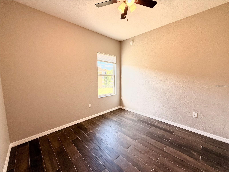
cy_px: 86
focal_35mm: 14
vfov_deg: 85.7
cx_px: 114
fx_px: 93
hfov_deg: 102.1
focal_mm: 2.22
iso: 64
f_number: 2.2
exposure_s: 1/129
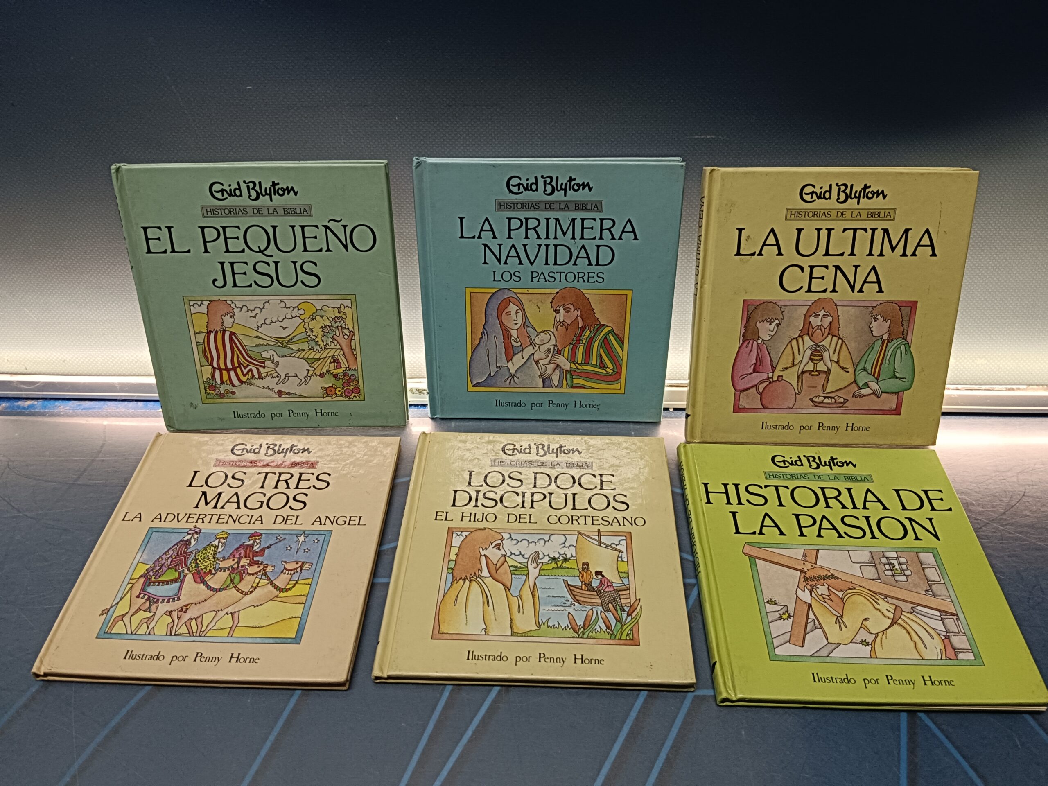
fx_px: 787
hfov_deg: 67.3
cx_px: 524
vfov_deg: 53.1
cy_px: 393
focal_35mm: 26
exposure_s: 1/100
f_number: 1.8
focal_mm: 3.96
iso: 586
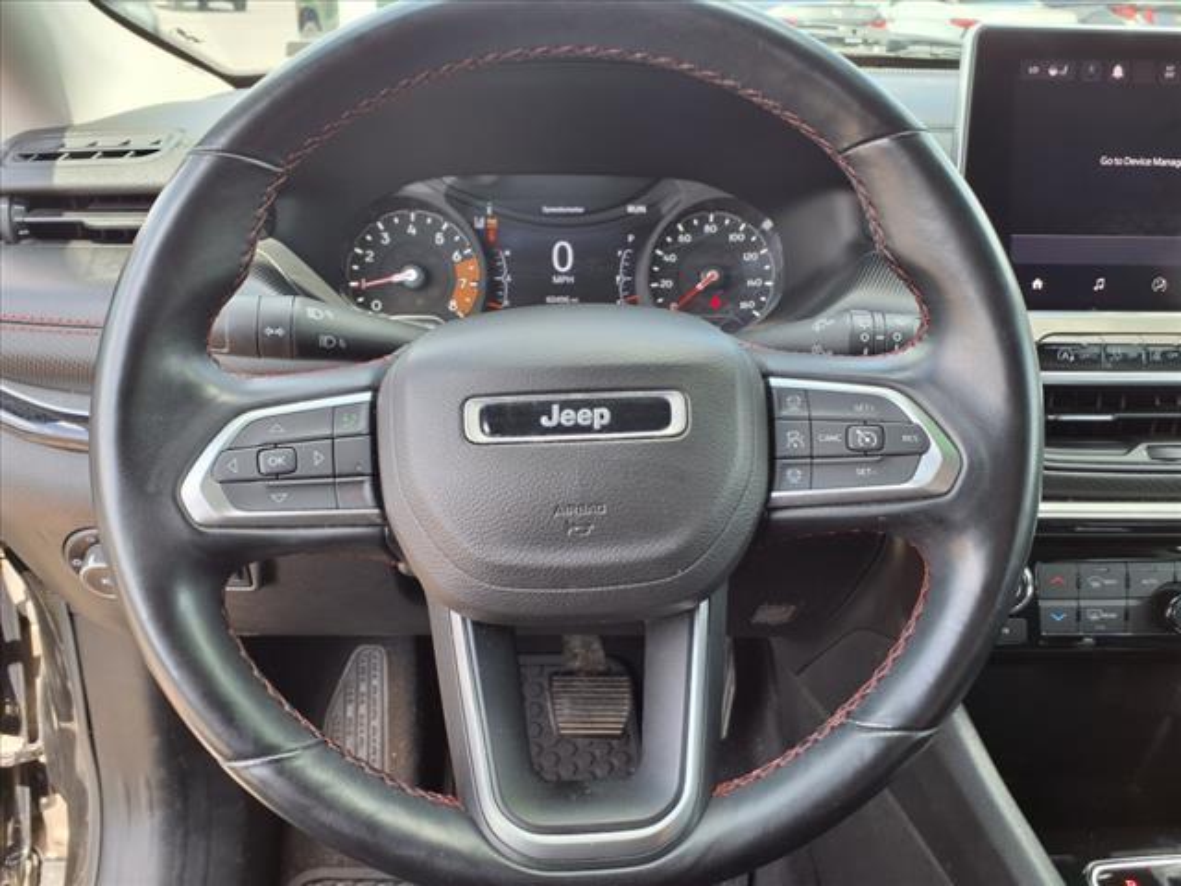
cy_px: 443
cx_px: 590
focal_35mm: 27
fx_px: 921
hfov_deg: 65.3
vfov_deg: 51.4
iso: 40
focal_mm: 3.58
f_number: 1.9
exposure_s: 1/120
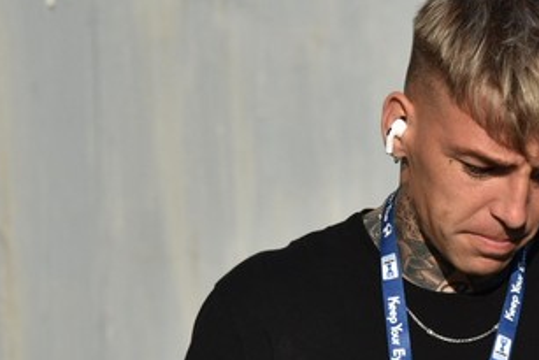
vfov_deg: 4.6
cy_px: 208
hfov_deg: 6.8
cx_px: 500
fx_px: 4509
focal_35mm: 301
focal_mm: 120
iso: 140
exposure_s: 1/640
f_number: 6.3
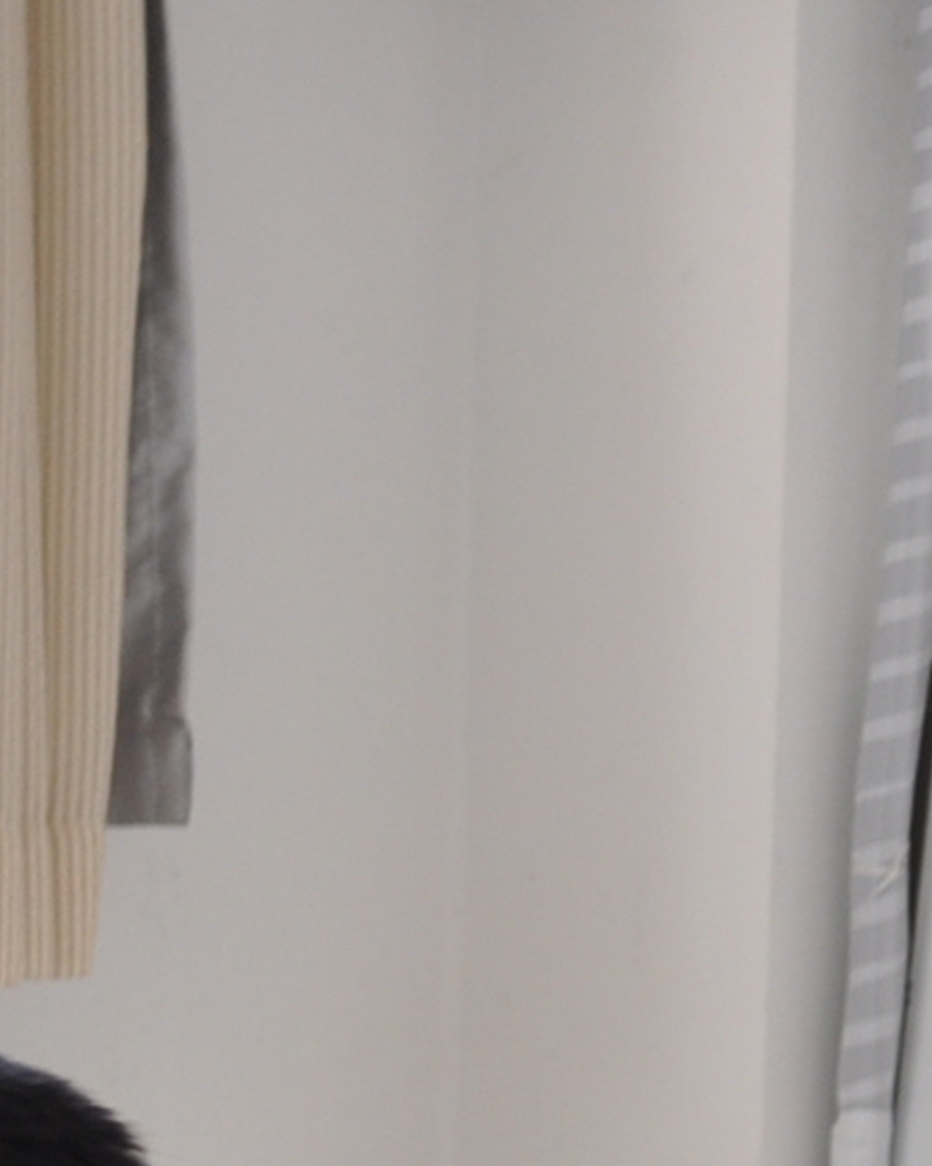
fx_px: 13539
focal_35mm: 392
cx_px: 2948
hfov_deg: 3.8
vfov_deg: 4.9
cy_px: 1185
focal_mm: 55
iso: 400
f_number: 4
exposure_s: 1/60
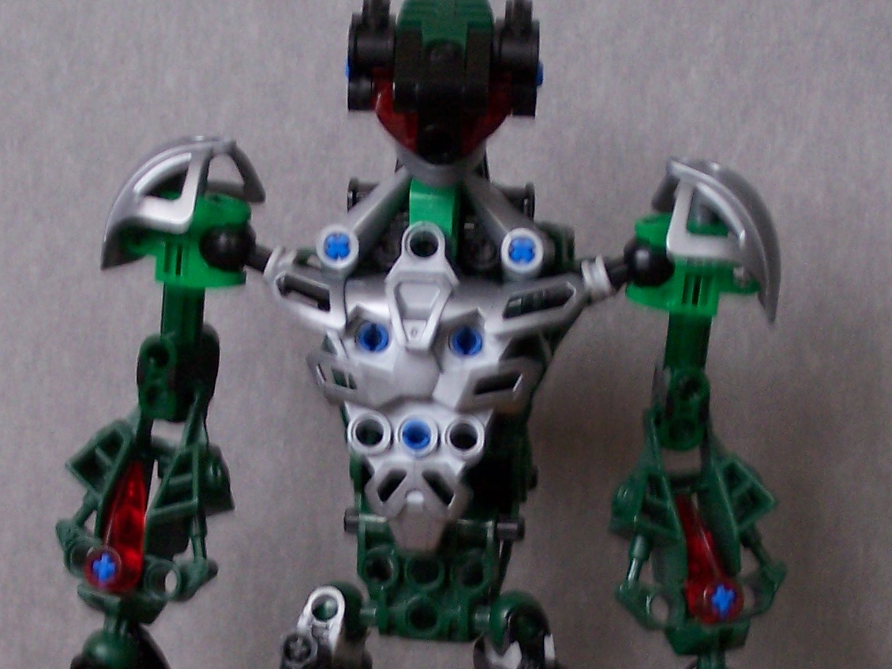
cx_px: 394
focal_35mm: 171
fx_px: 4405
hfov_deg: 11.6
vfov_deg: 8.6
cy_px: 618
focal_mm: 12.4
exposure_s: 1/5
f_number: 3.2
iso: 140
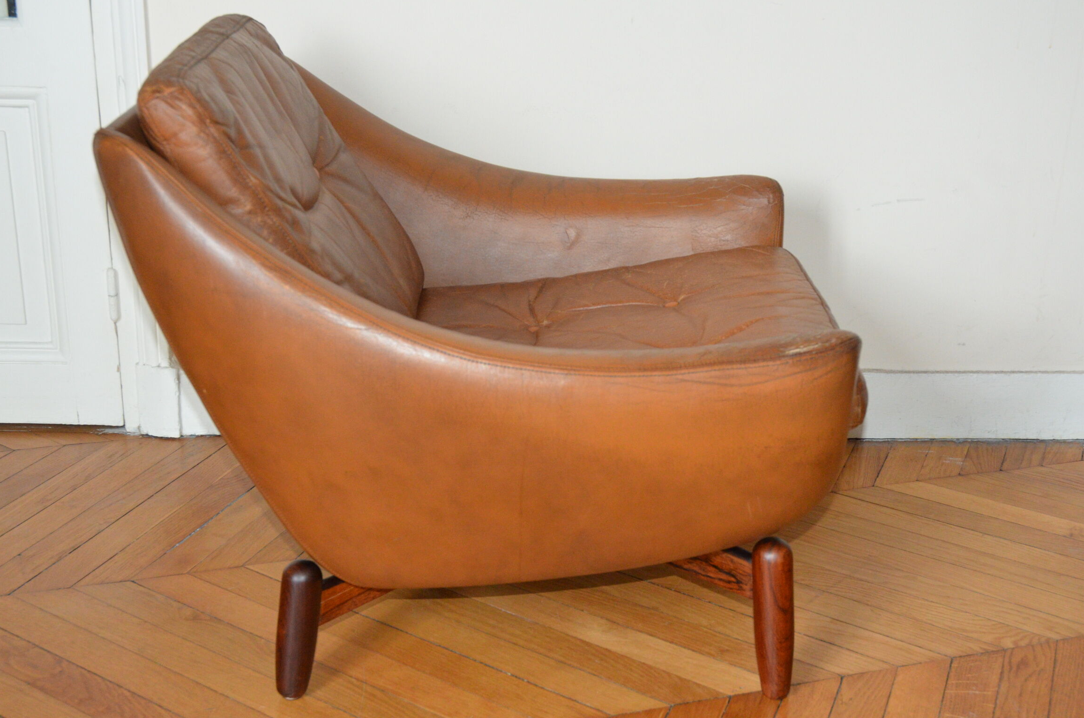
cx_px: 545
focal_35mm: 50
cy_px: 362
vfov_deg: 27.1
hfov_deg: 40.0
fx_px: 1488
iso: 2000
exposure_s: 1/60
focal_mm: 31
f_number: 6.3
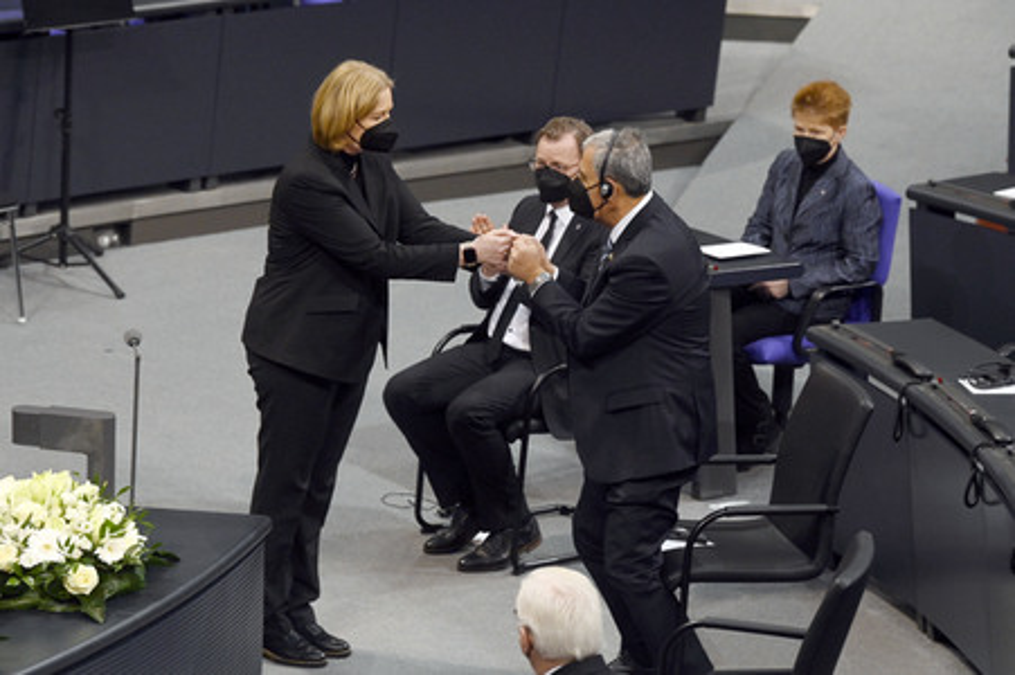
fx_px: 5212
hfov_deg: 11.1
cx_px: 508
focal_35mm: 185
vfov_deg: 7.4
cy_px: 338
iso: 5000
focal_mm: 185
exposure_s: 1/400
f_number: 5
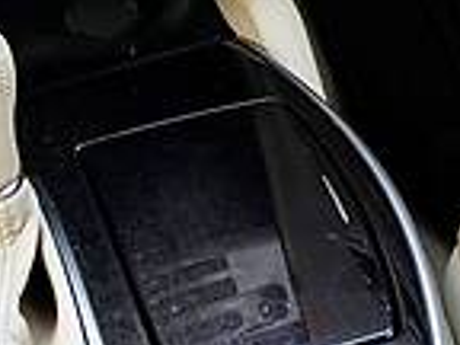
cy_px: -70
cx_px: 802
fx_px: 1914
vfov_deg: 10.1
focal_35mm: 144
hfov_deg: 12.6
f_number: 1.8
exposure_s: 1/122
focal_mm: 4.2
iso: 50
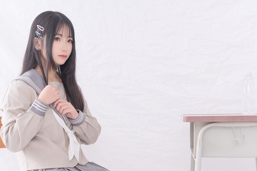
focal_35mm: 78
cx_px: 95
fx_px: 557
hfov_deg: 25.9
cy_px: 99
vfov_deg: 17.5
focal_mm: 50
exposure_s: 1/80
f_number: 3.2
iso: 200
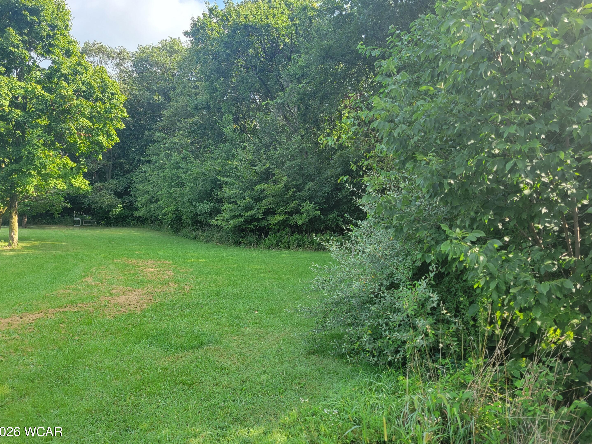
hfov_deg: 65.3
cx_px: 289
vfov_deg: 51.4
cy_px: 222
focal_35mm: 27
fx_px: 462
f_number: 1.8
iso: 40
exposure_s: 1/329
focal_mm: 5.4
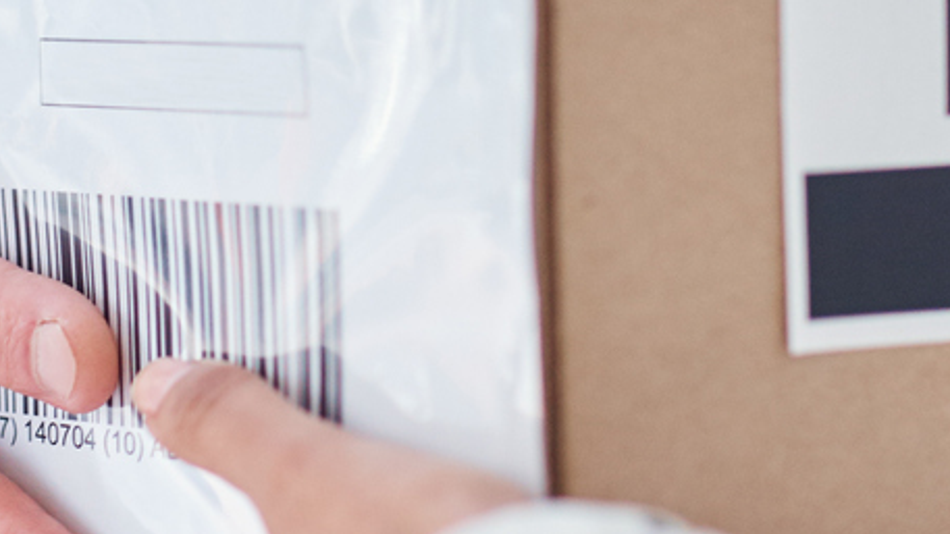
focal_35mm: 243
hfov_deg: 8.9
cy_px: -27
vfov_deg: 5.0
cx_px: 178
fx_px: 6121
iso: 400
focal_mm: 50
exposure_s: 1/160
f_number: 1.8
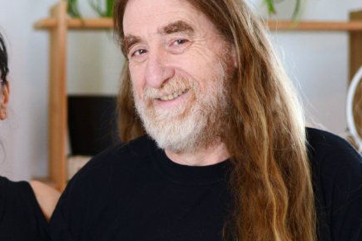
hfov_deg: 24.7
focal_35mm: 81
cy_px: 92
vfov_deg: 16.8
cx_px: 83
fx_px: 814
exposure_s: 1/320
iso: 800
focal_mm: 50
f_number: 1.8
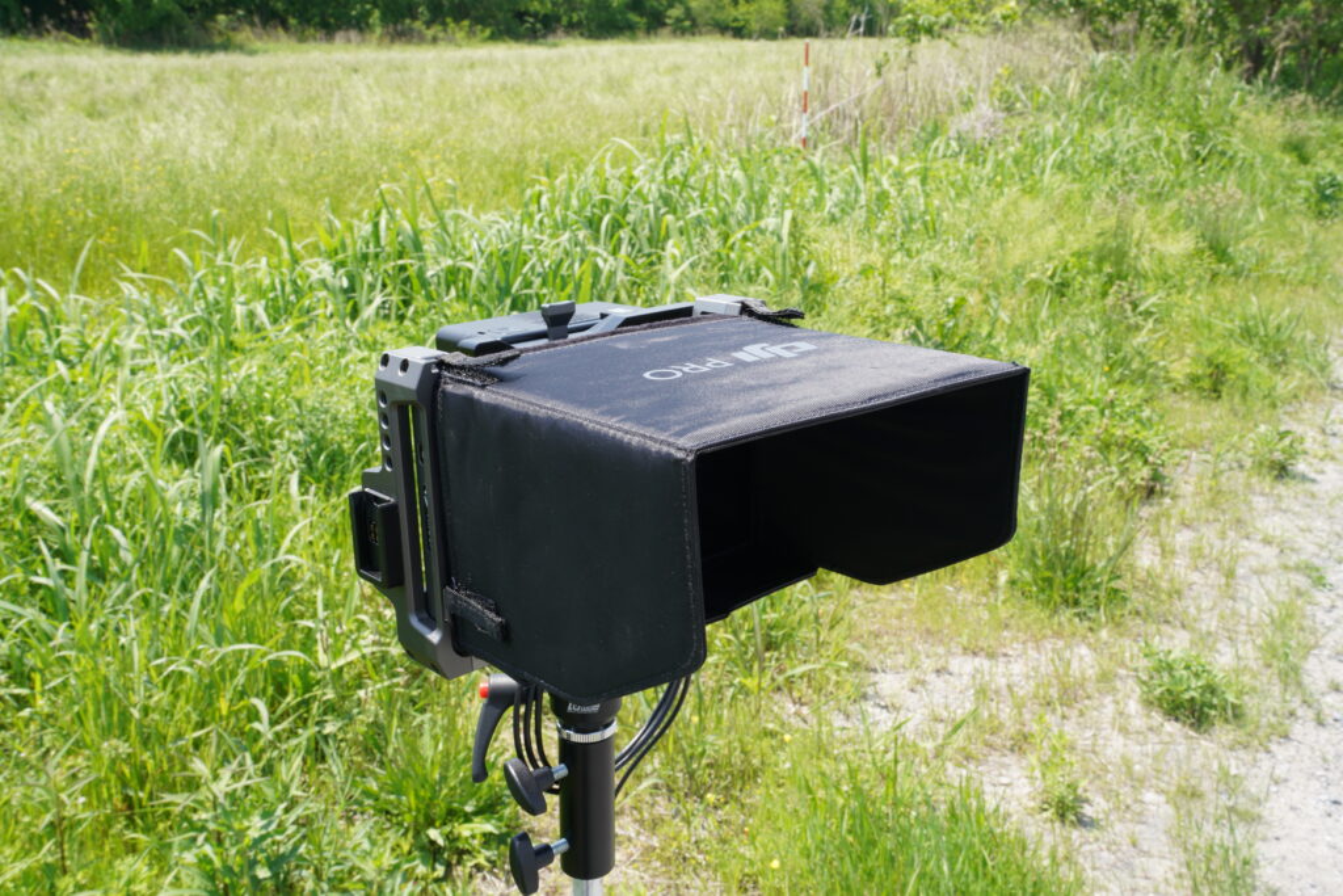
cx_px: 672
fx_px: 1306
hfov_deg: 54.4
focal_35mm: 35
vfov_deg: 37.9
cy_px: 448
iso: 100
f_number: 22
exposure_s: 1/13
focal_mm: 35
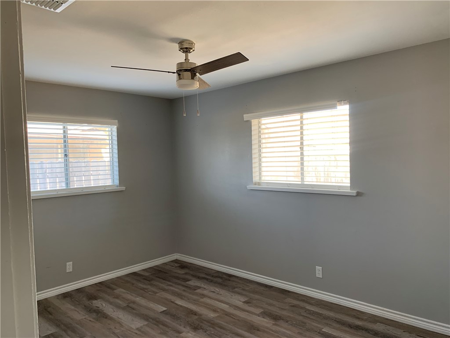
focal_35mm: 26
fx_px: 338
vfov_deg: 53.1
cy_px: 169
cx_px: 225
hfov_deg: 67.3
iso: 100
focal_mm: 4.25
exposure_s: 1/73
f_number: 1.8
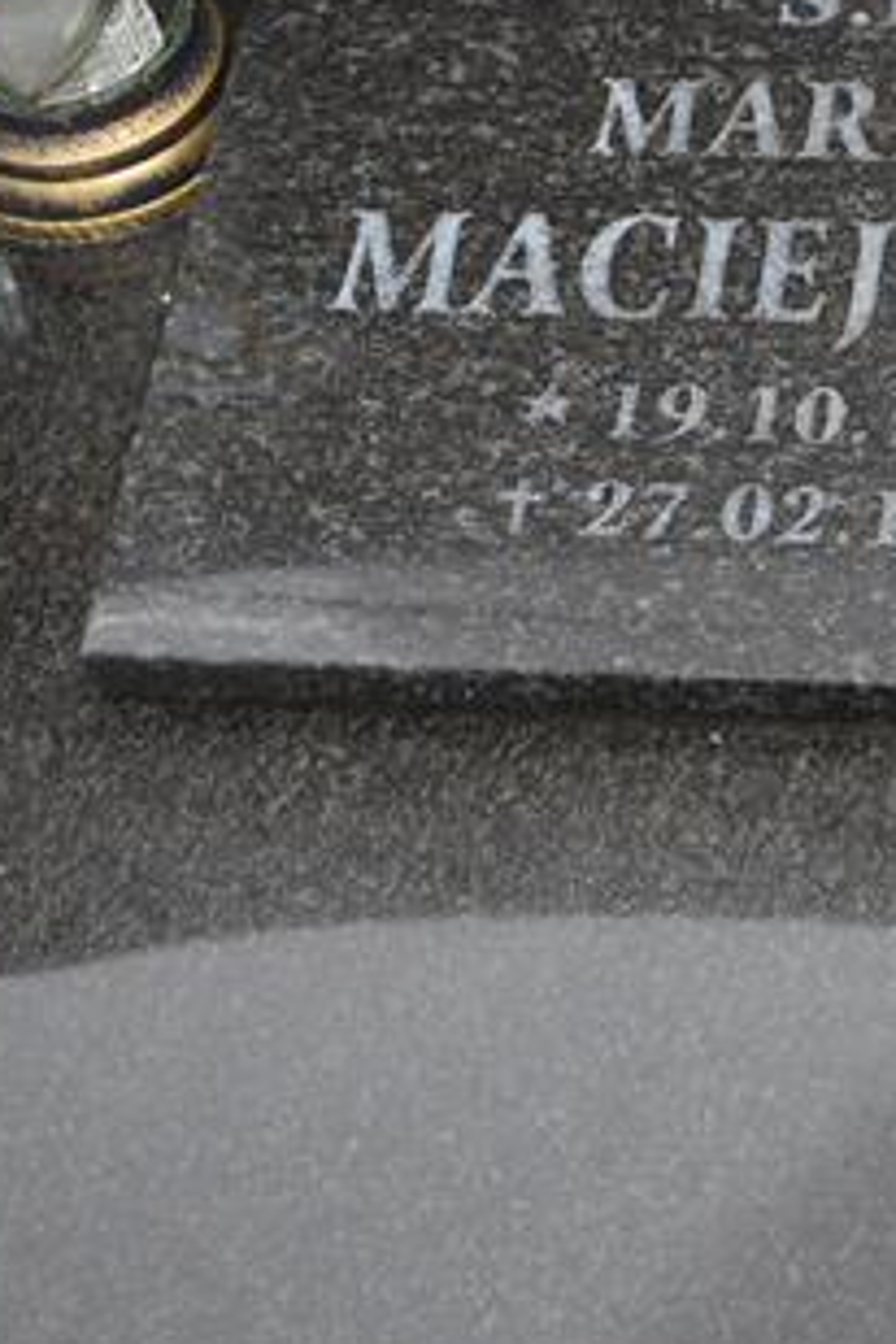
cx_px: 913
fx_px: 4405
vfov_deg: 17.3
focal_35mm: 118
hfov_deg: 11.5
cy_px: 522
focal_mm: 38
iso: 125
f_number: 4.5
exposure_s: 1/125
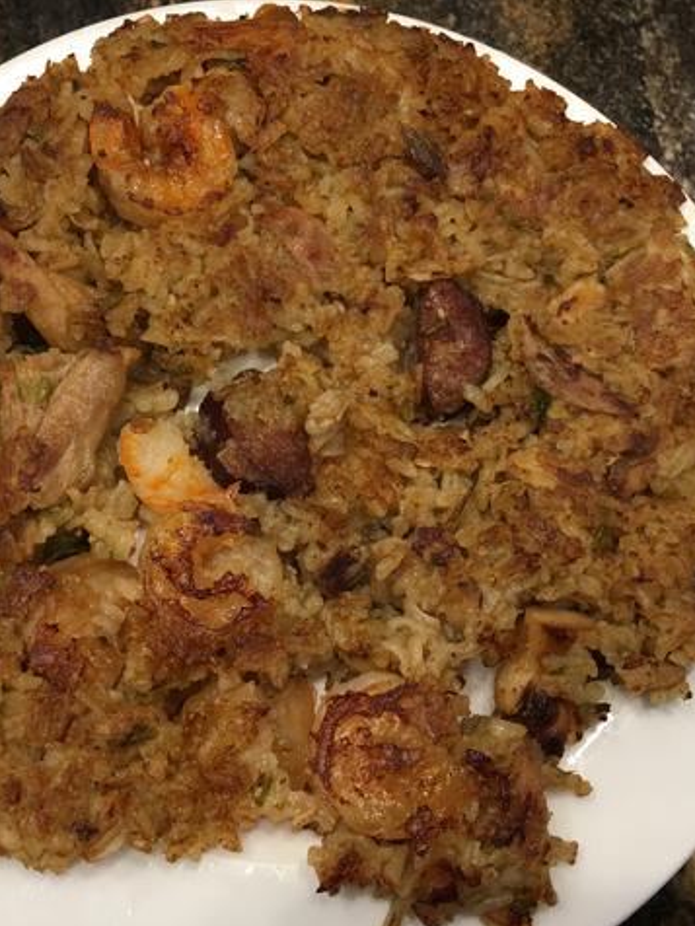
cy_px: 465
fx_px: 1044
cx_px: 276
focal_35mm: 39
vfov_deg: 47.9
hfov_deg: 36.7
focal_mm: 4.15
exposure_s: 1/30
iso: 100
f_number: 2.2
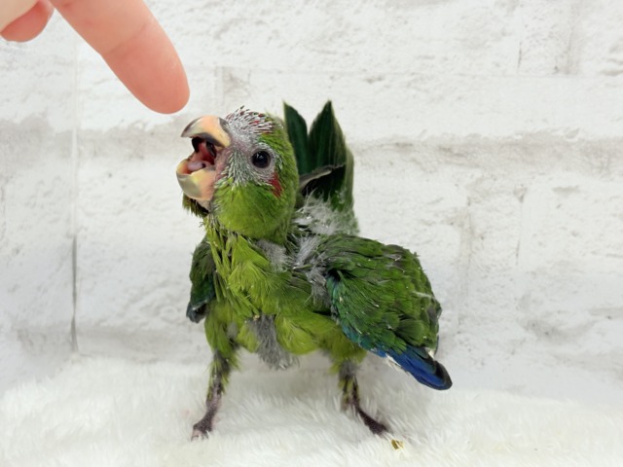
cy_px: 234
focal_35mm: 52
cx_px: 312
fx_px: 936
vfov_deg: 28.0
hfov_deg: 36.8
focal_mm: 5.96
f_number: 1.6
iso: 100
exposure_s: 1/100
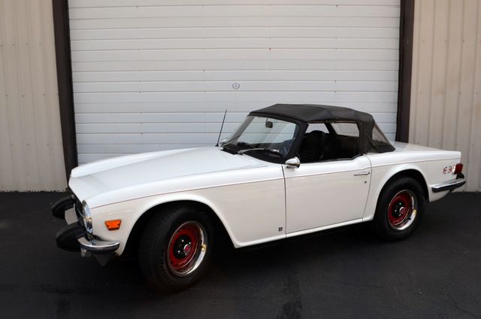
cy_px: 160
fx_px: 400
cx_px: 240
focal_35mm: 30
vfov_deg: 43.4
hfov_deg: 62.0
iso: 180
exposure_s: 1/250
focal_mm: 20
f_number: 8
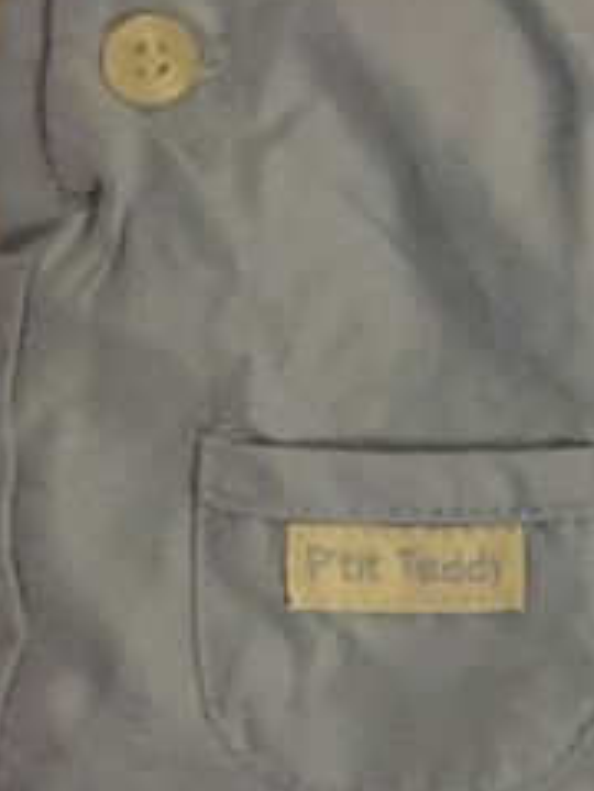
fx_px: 2768
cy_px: 257
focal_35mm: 121
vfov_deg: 16.2
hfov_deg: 11.6
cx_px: 940
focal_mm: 4.15
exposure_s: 1/17
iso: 400
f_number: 2.2
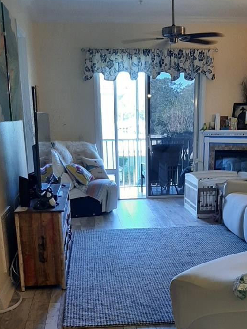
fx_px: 428
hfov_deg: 32.2
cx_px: 139
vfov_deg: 40.8
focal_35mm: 45
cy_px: 248
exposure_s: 1/60
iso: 125
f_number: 1.7
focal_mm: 3.93
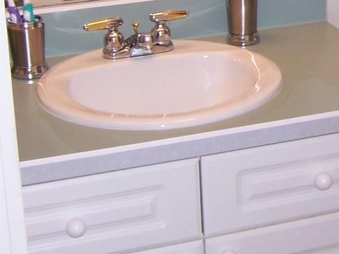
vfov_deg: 13.7
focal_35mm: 105
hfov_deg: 18.4
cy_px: -42
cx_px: 306
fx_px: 1028
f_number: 2.8
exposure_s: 1/60
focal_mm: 5.5
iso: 80
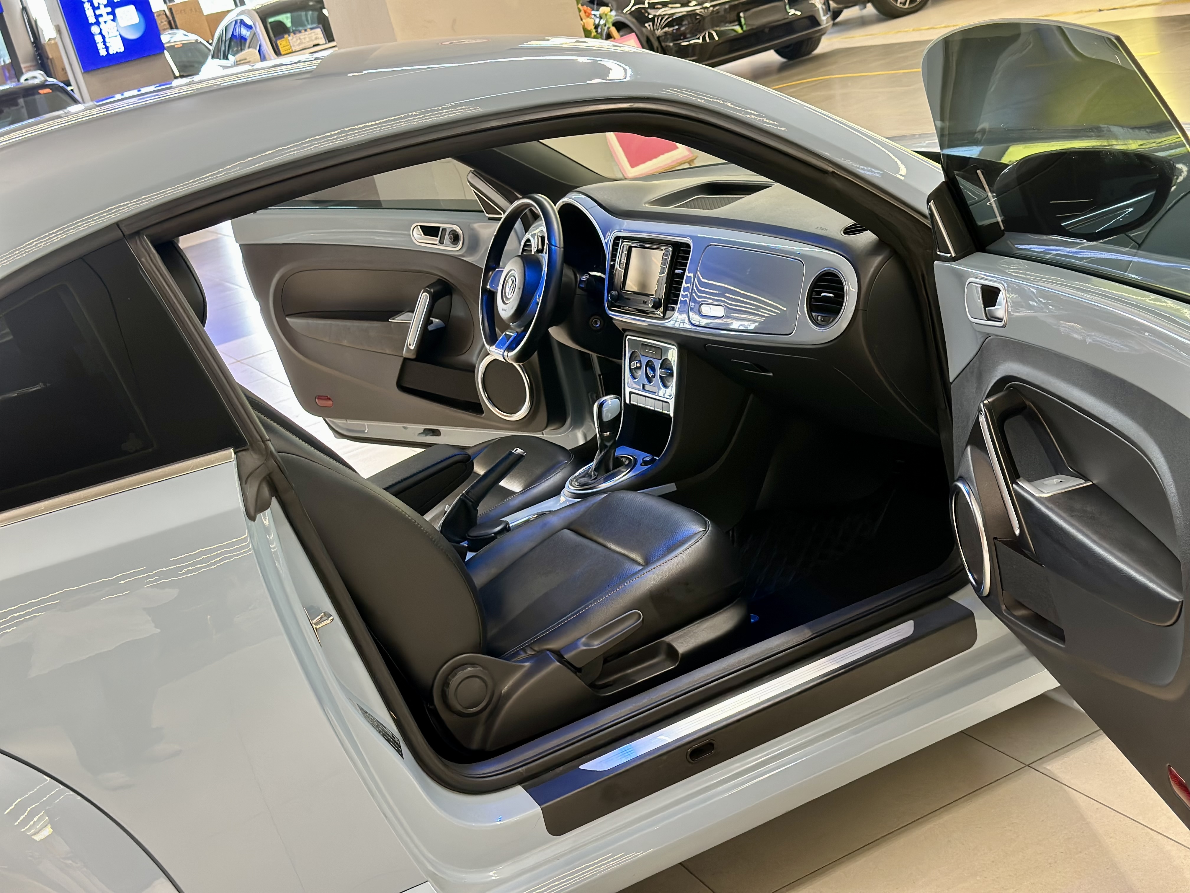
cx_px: 595
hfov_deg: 39.7
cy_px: 446
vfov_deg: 30.3
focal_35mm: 48
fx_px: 1650
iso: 200
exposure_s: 1/50
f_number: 1.78
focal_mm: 6.86
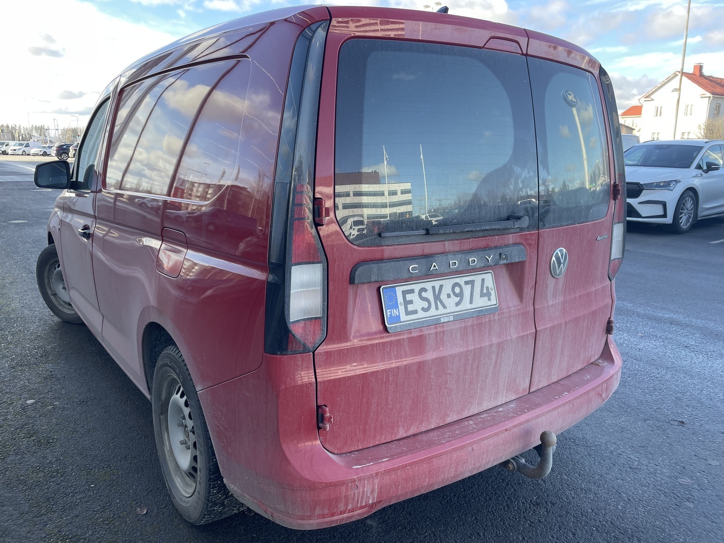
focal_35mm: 26
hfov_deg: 67.3
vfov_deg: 53.1
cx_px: 362
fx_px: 544
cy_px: 272
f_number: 1.6
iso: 32
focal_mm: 4.2
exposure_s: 1/307
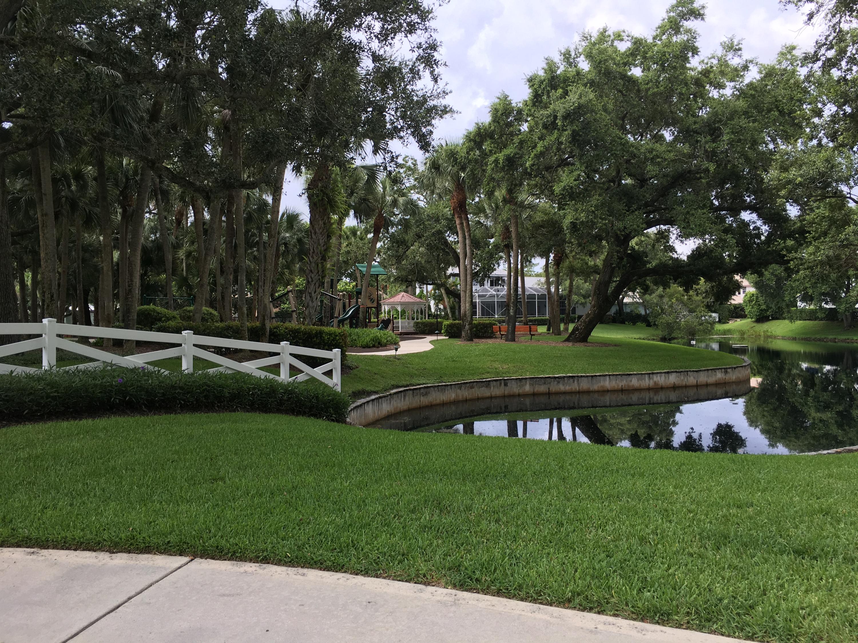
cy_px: 322
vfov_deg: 48.2
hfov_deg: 61.7
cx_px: 429
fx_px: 719
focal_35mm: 29
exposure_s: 1/310
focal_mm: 4.15
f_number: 2.2
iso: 25
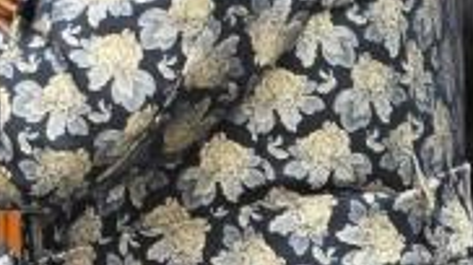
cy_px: -177
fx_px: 18872
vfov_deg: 0.8
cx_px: -166
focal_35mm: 1506
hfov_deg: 1.4
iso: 500
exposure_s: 1/400
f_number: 2.8
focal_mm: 170
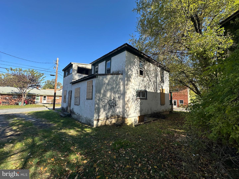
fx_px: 97
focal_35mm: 14
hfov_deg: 102.1
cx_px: 120
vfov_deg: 85.7
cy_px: 90
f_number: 2.2
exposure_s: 1/988
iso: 50
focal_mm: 2.22
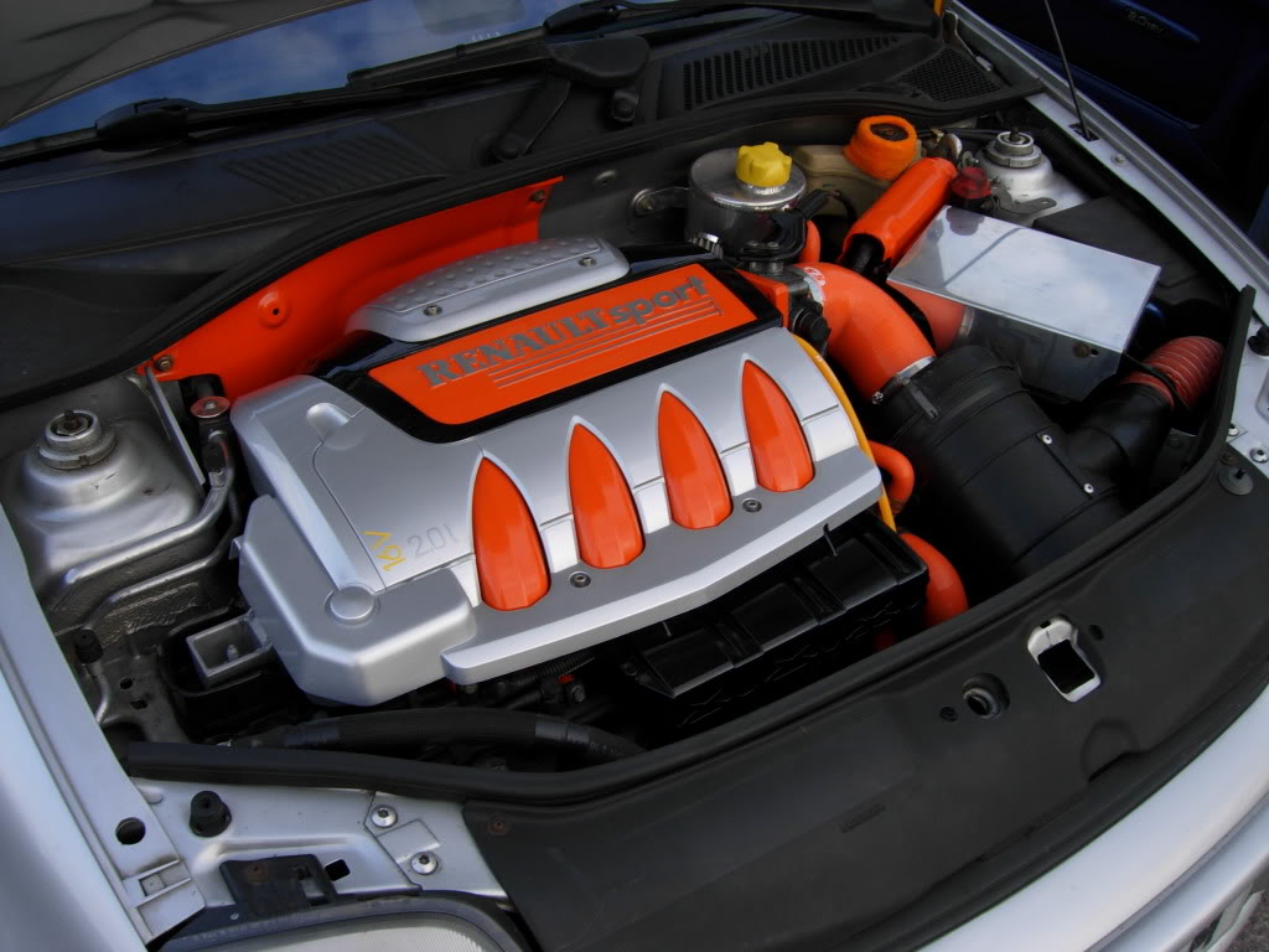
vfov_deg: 39.7
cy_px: 476
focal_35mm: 36
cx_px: 634
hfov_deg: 51.4
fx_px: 1320
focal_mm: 7.5
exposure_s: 1/46.5
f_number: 4.3
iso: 50
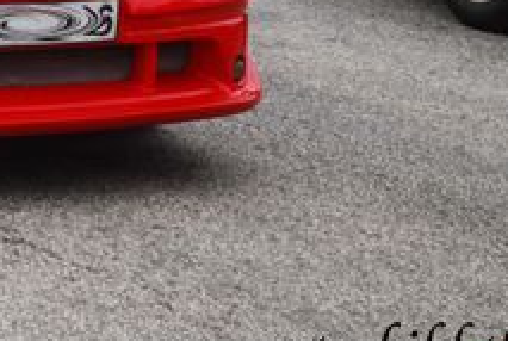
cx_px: -181
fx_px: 3500
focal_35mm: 248
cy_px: -114
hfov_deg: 8.2
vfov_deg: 5.5
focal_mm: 55
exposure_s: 1/125
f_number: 5.6
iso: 140
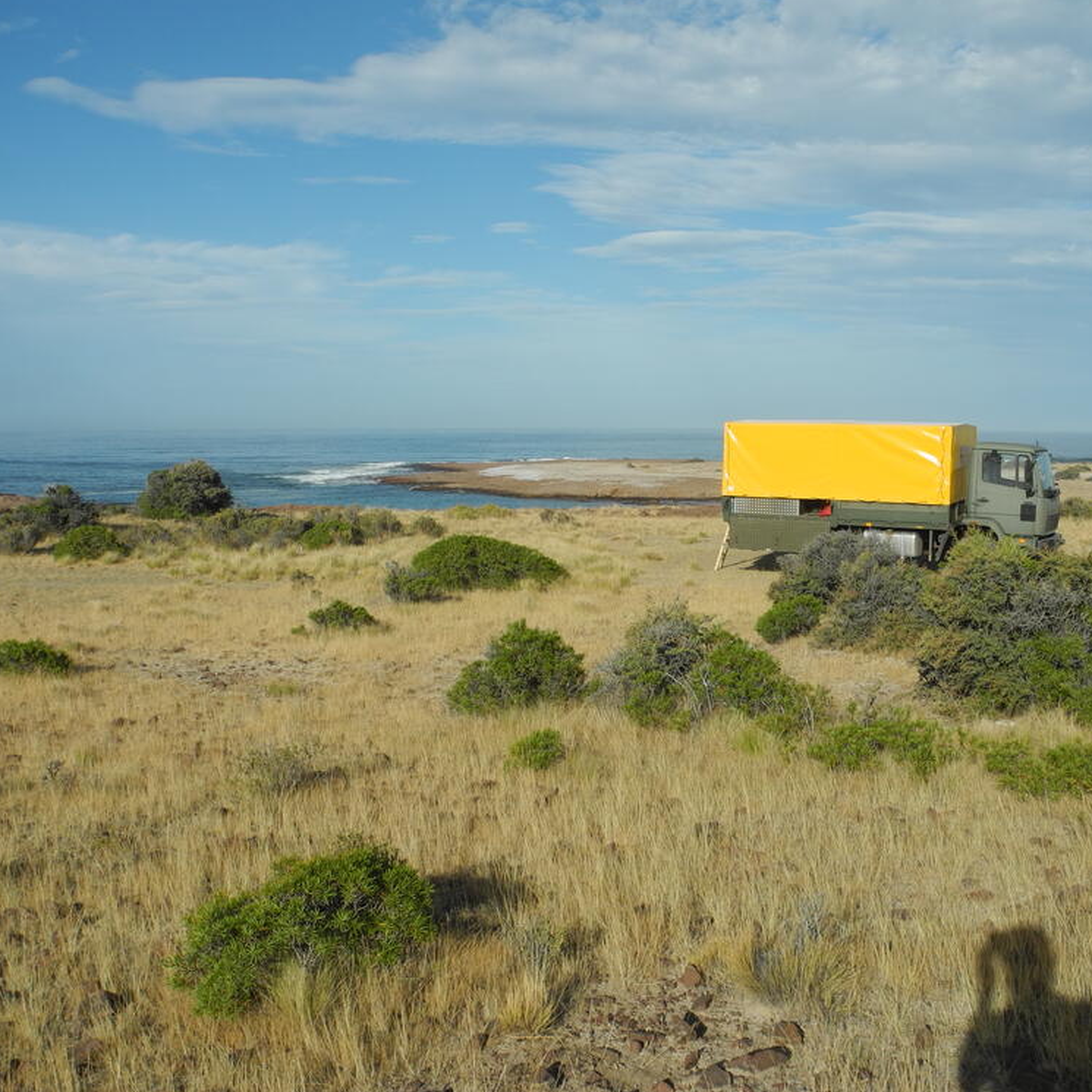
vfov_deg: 48.4
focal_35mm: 34
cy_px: 532
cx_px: 597
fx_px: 1213
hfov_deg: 48.4
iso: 100
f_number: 5
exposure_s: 1/800
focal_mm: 6
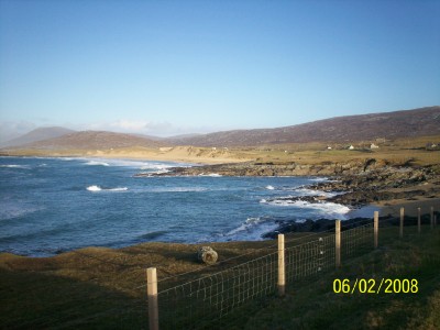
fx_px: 458
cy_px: 165
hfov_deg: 51.4
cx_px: 220
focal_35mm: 36
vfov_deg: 39.7
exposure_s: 1/440
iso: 100
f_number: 4.5
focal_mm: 6
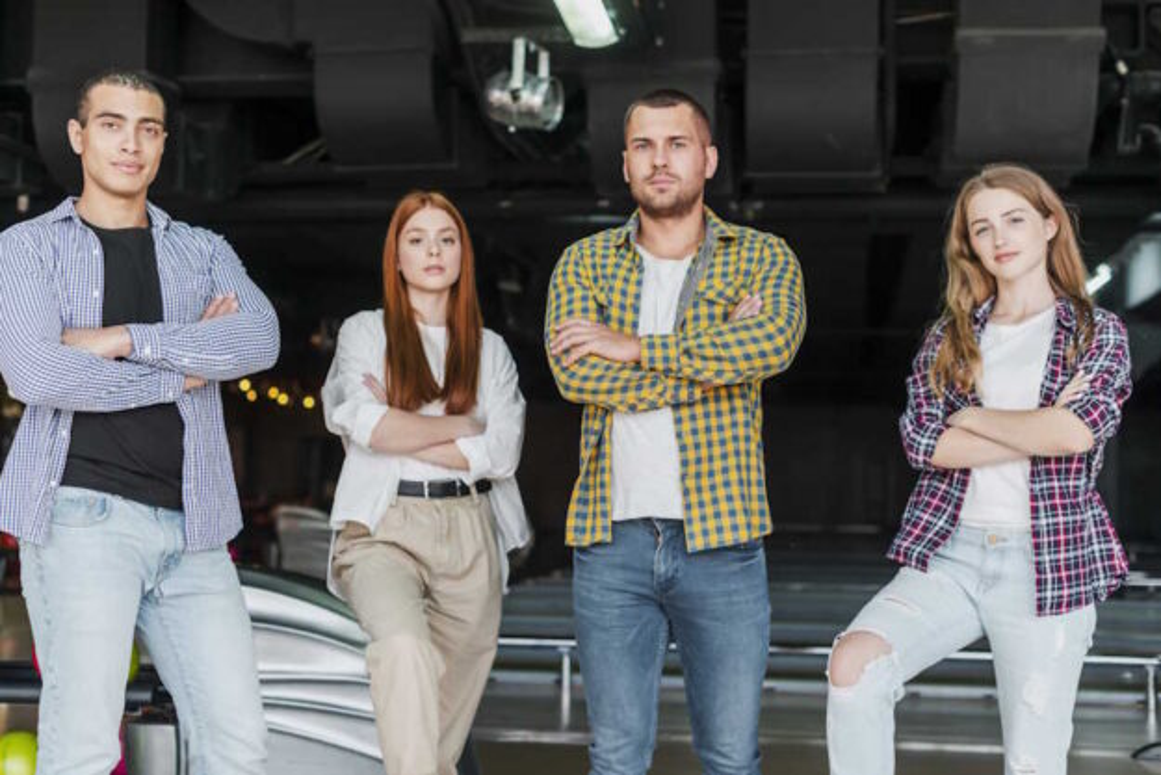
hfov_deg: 39.6
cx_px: 580
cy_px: 388
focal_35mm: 50
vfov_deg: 27.0
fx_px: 1613
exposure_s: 1/125
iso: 500
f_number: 2.8
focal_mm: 50
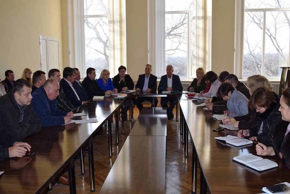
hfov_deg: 53.1
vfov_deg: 36.9
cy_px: 97
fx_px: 290
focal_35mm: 36
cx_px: 145
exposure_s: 1/125
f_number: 5.6
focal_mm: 24
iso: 180
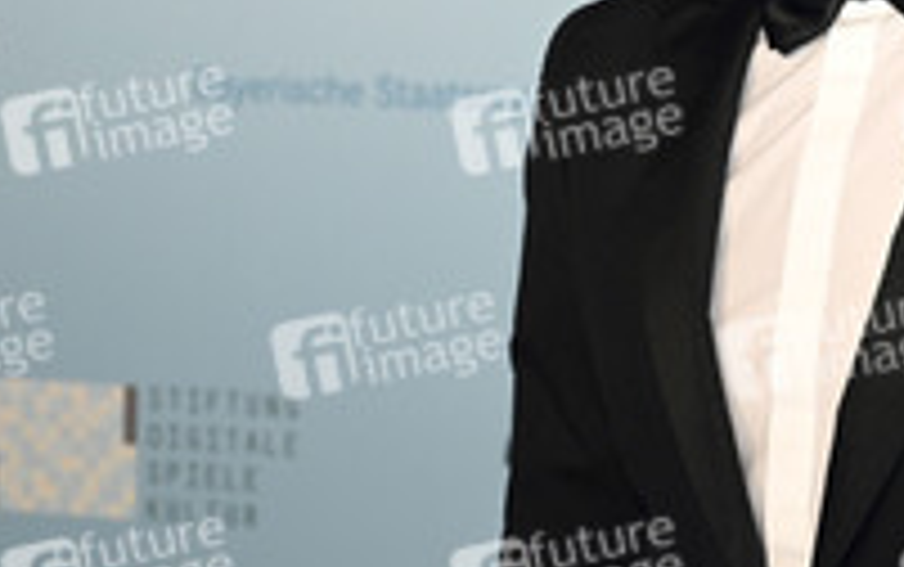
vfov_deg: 8.2
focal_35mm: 160
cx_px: 897
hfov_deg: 12.9
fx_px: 3945
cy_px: 9
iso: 1000
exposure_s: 1/160
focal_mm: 70
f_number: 4
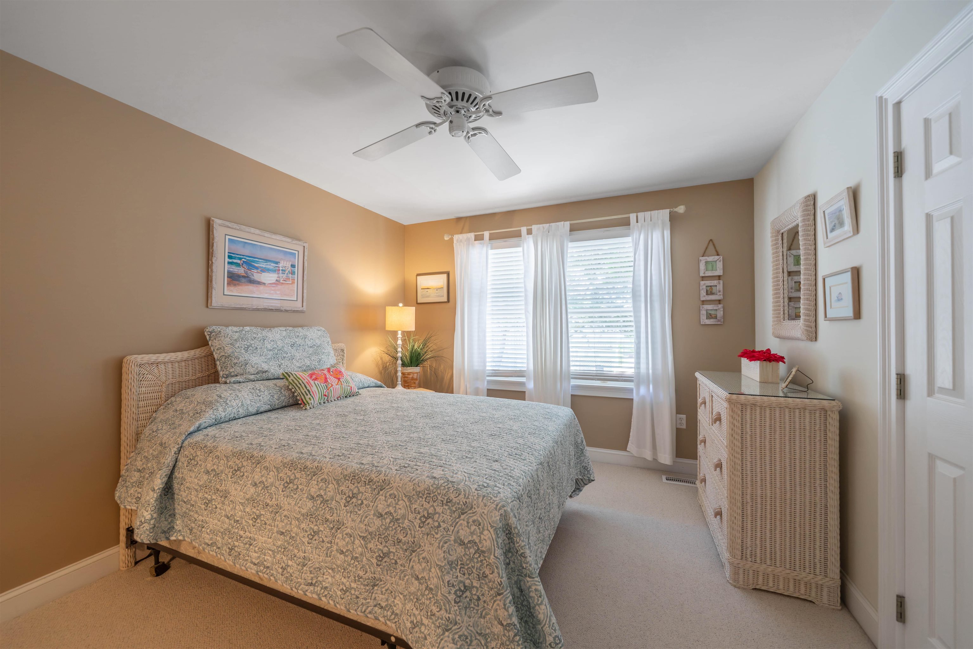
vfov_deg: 85.4
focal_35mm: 13
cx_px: 486
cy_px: 324
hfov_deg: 108.3
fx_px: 351
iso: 800
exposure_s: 1/125
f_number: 7.1
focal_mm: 13
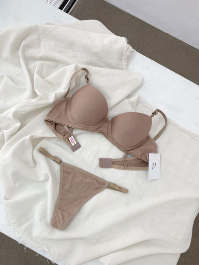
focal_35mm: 26
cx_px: 100
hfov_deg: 53.1
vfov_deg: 67.3
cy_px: 132
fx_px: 199
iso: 50
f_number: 1.8
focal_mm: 4.25
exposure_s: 1/100
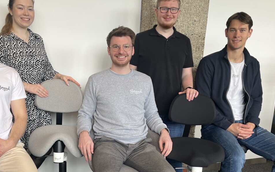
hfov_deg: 46.9
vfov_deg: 29.9
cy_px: 136
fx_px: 315
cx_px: 111
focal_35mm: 42
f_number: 1.6
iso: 50
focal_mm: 5.1
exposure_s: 1/100
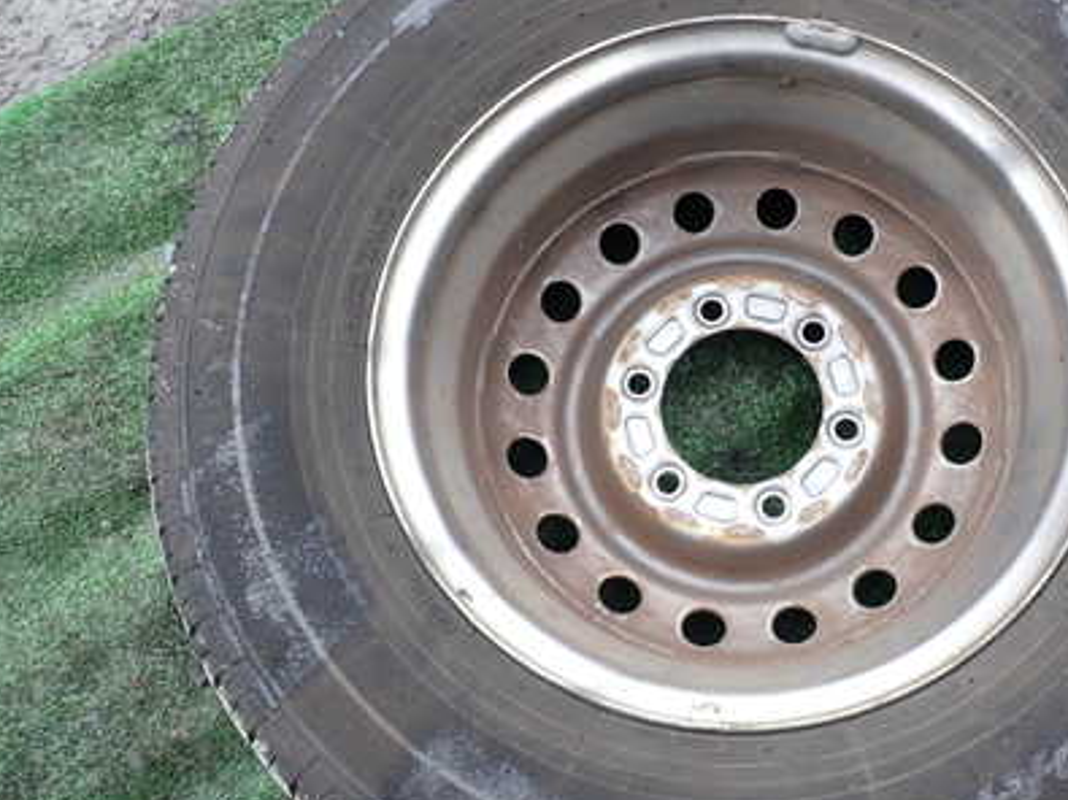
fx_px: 1172
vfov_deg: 37.7
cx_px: 725
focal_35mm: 38
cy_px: 408
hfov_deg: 48.1
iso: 100
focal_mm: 4.5
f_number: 2.8
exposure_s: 1/100
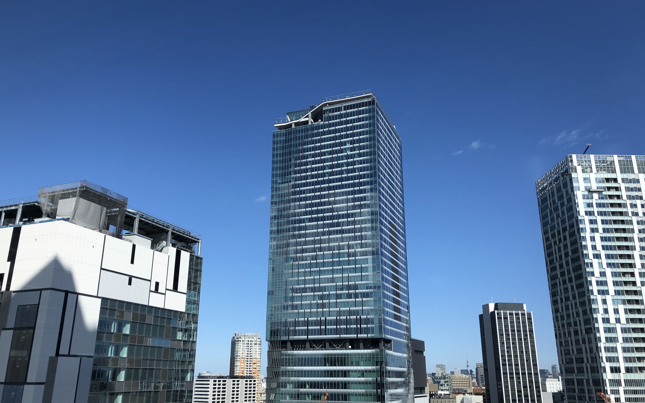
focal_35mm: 30
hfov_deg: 62.9
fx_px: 527
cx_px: 322
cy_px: 209
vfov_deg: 41.8
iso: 20
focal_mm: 4
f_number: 1.8
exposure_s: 1/2088
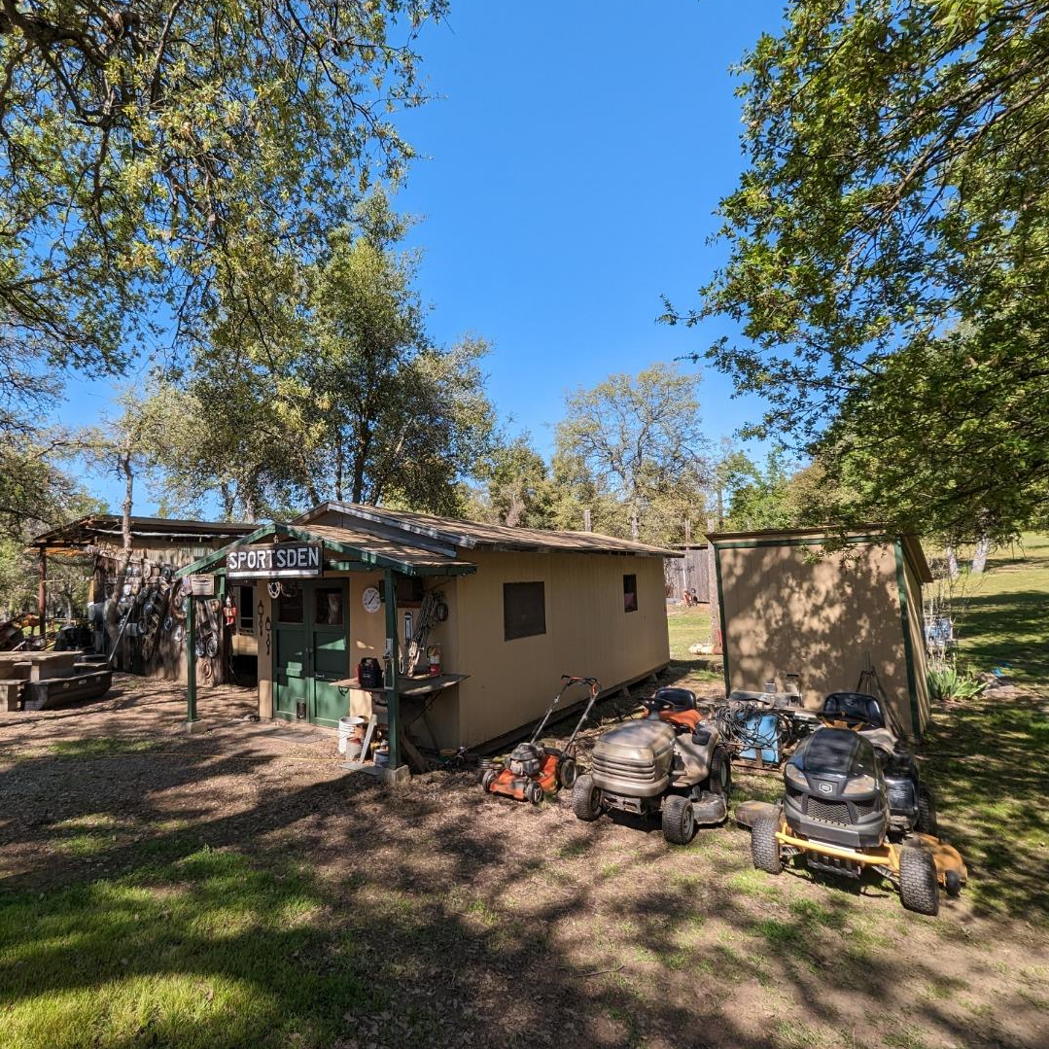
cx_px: 419
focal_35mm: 16
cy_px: 525
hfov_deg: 86.3
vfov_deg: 87.4
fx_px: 549
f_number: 2.2
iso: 45
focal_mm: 1.95
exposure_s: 1/835
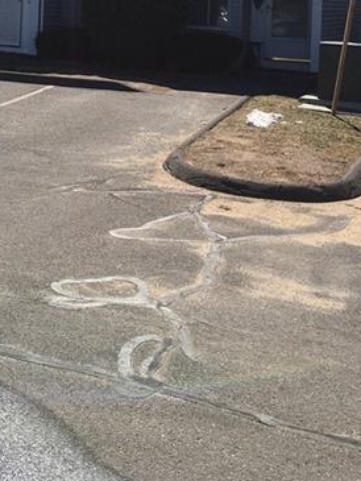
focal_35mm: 61
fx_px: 848
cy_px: -7
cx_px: 8
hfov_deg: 23.1
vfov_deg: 29.5
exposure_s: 1/2198
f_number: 2.2
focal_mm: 4.15
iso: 25
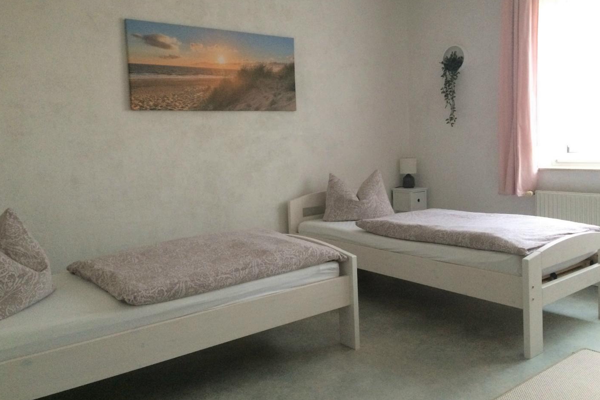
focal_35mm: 31
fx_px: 517
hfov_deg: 60.3
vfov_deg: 42.2
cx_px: 299
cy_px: 172
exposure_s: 1/25
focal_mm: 4.15
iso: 320
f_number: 2.2
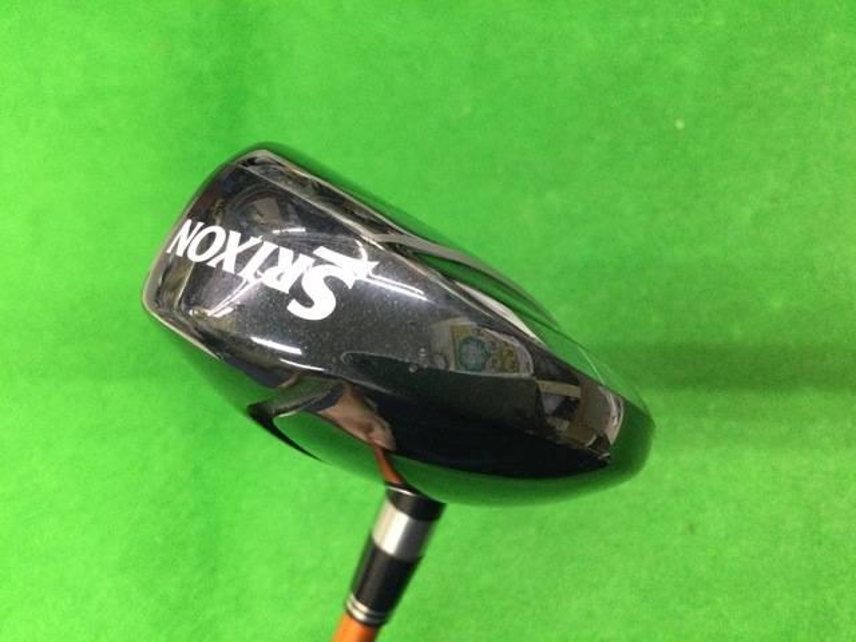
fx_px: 767
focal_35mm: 31
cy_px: 321
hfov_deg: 58.4
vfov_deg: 45.4
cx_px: 428
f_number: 2.4
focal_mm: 3.3
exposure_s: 1/24
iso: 200
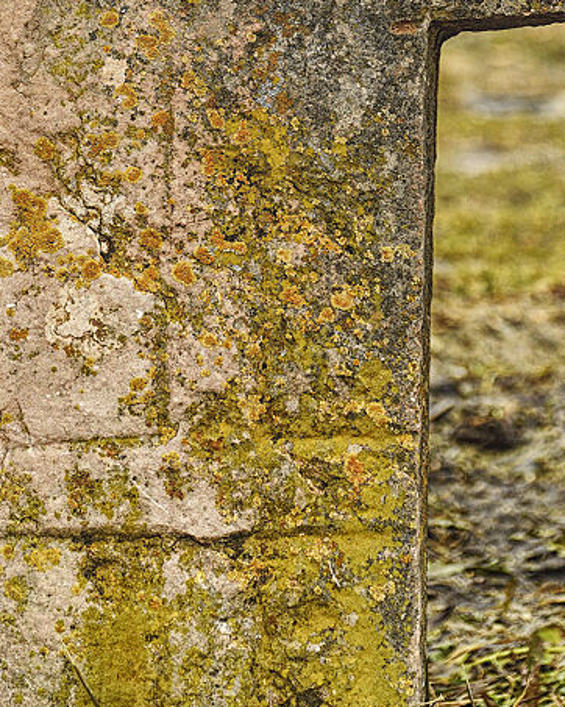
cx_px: 262
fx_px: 4058
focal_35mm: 194
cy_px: -70
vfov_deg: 9.9
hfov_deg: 8.0
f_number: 3.8
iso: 100
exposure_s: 1/500
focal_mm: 52
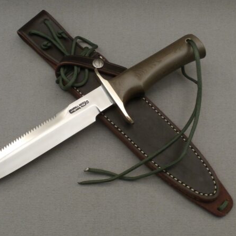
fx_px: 285
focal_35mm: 37
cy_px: 117
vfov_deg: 44.9
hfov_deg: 44.8
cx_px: 104
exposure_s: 1/25
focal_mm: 5.46
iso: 400
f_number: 3.3
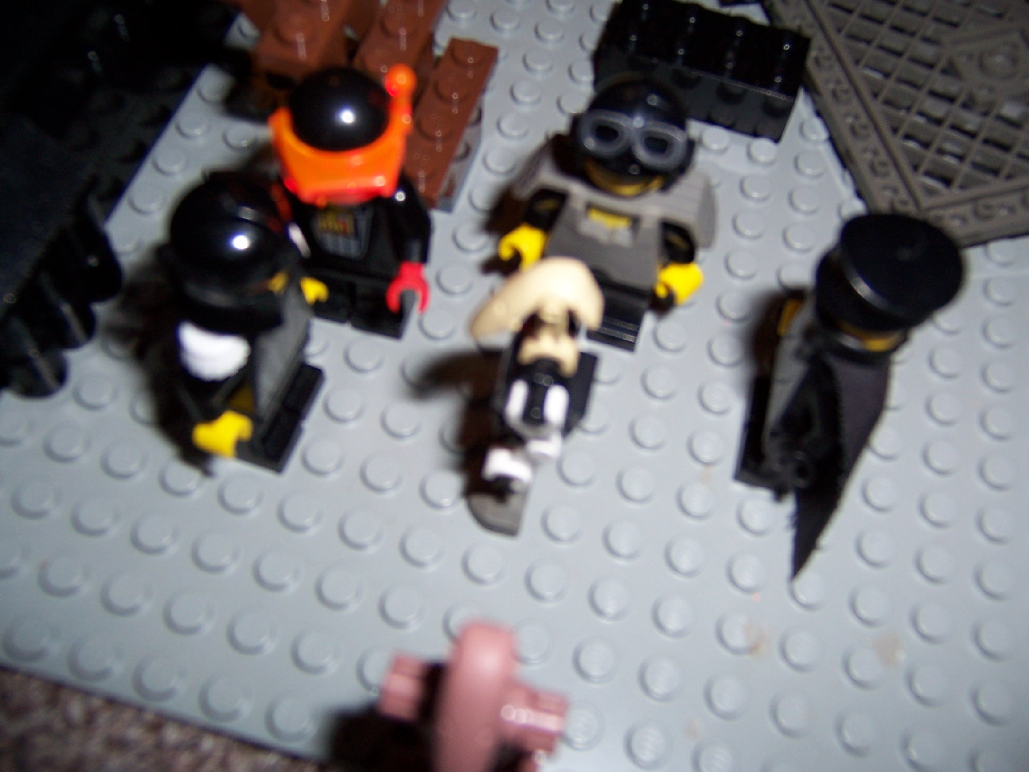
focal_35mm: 33
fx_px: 981
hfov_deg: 55.4
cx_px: 514
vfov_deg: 42.9
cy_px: 386
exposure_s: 1/60
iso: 80
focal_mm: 5.5
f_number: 2.8
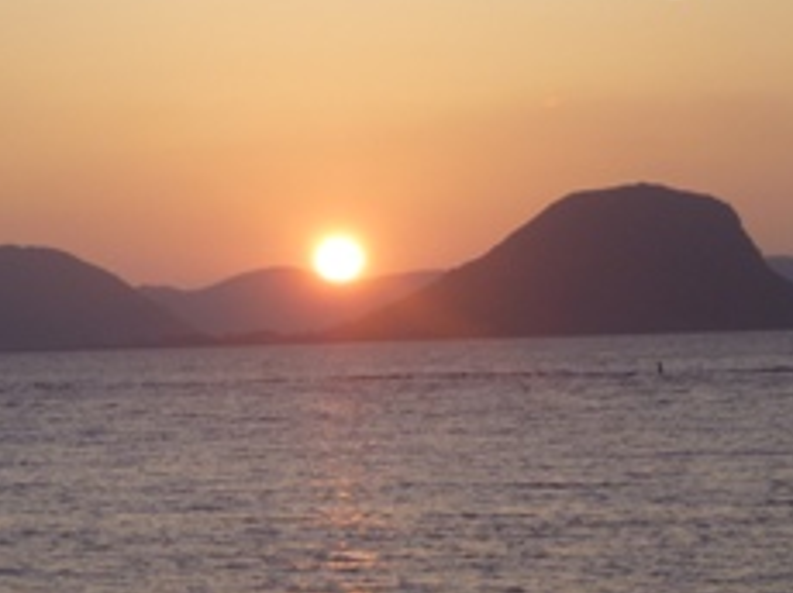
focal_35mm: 195
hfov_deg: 10.1
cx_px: 297
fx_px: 4462
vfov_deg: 7.6
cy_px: 210
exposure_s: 1/125
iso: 125
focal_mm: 20
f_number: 6.5
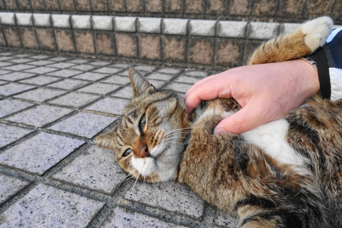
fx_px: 228
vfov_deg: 53.1
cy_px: 114
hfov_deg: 73.7
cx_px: 171
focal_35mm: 24
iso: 400
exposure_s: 1/250
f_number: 3.5
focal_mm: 8.8
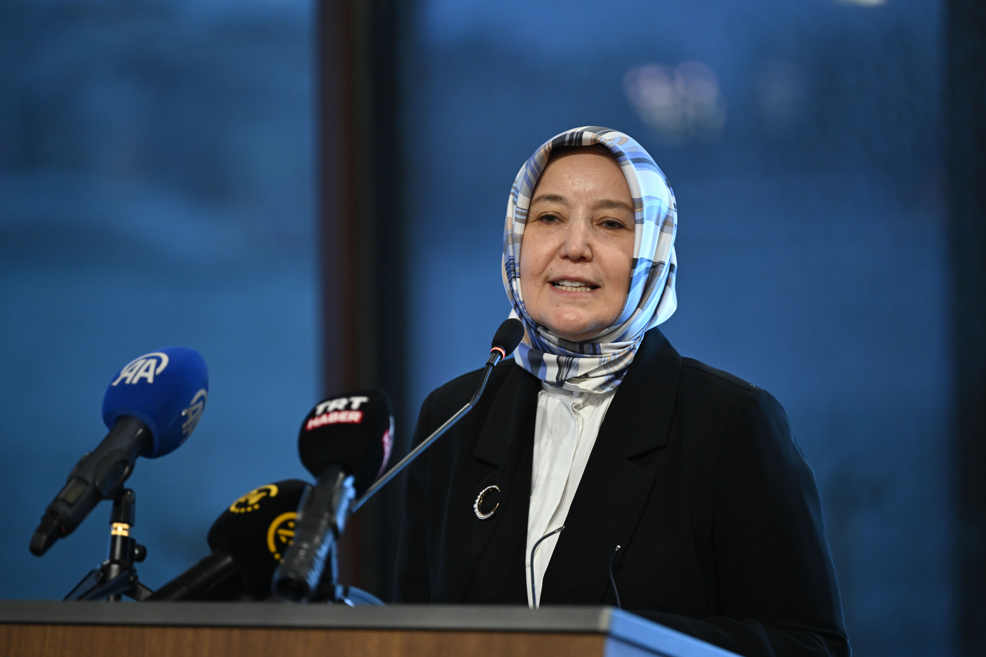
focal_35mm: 200
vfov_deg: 6.9
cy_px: 328
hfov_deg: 10.3
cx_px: 493
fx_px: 5477
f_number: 2.8
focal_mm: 200
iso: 1600
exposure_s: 1/250
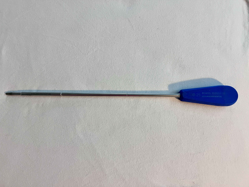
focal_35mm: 26
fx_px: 187
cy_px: 94
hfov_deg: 67.3
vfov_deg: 53.1
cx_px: 124
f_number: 1.5
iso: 250
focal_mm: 5.7
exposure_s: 1/60
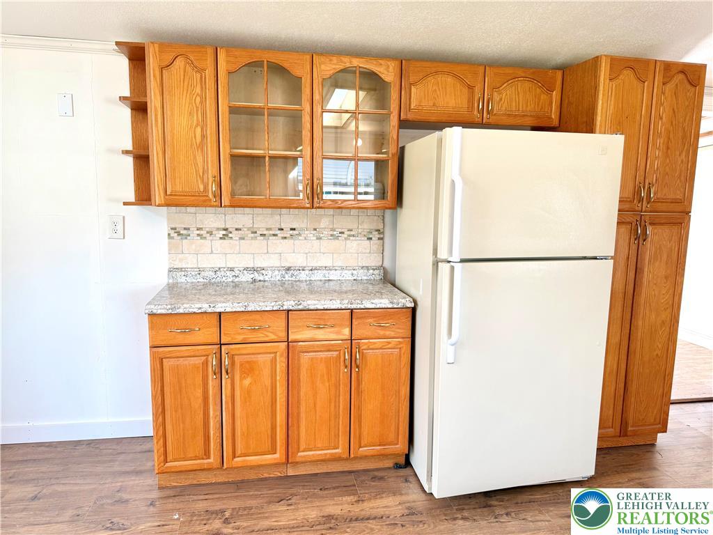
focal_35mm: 24
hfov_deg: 71.6
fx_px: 494
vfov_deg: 56.8
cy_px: 268
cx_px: 356
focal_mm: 6.76
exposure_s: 1/120
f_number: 1.78
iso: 100
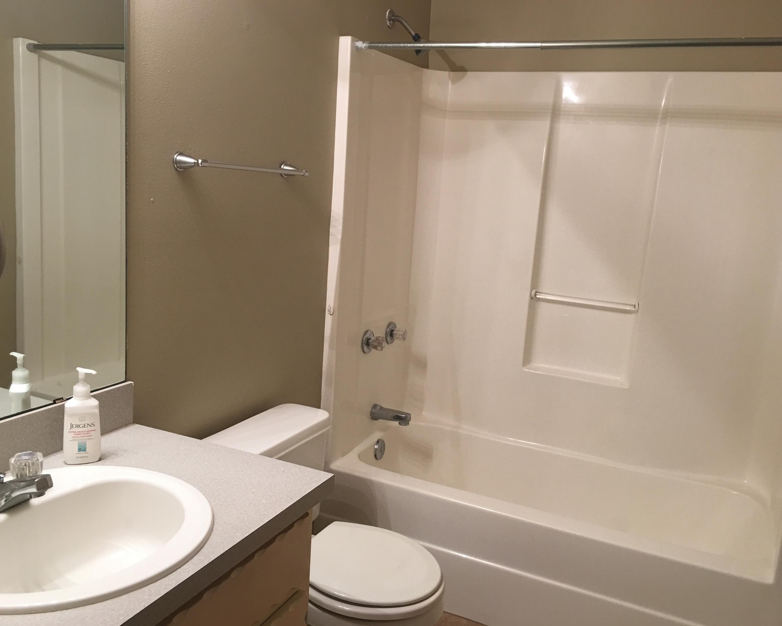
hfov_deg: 57.2
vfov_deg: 47.1
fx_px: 717
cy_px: 312
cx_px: 386
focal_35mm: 31
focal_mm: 4.15
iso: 32
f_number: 2.2
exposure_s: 1/15
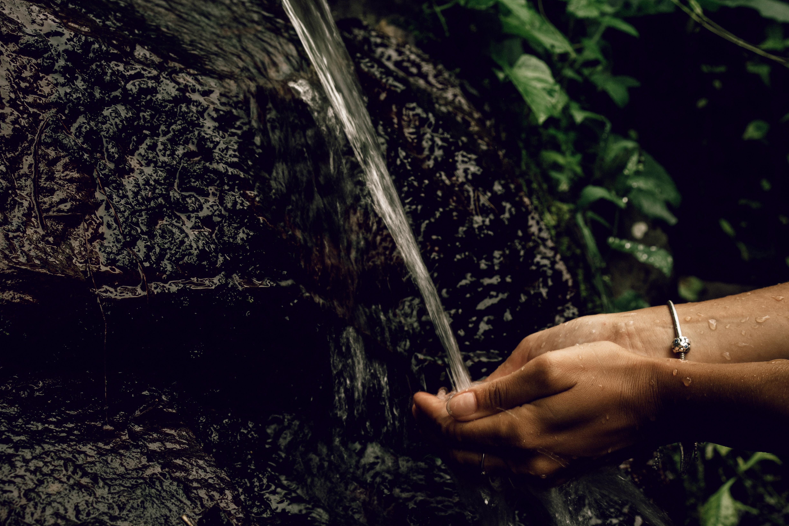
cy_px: 303
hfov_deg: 30.1
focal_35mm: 67
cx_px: 423
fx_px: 1468
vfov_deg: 20.3
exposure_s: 1/40
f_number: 8
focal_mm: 55
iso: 100
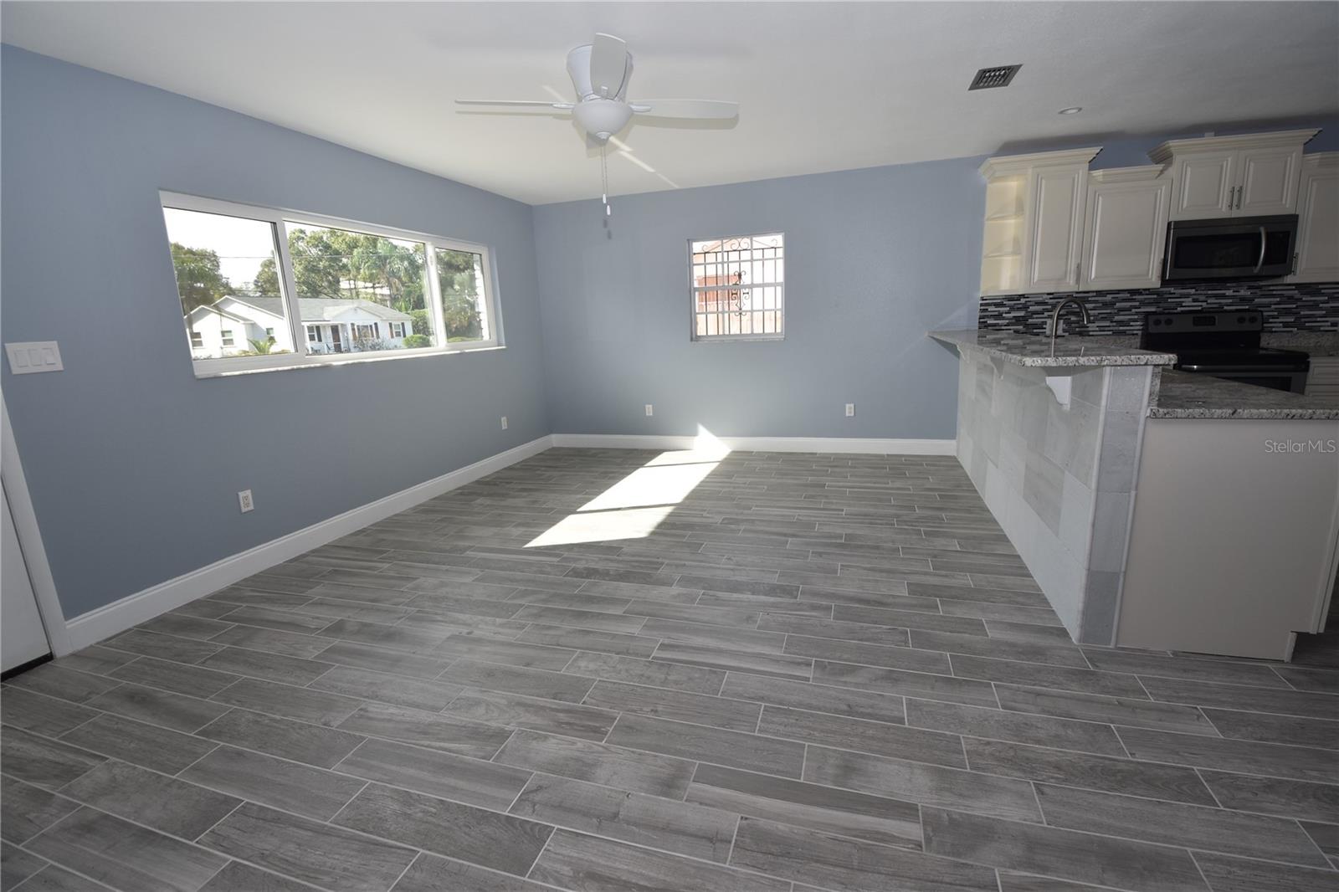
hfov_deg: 100.4
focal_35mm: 15
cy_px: 446
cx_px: 670
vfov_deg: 77.3
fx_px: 558
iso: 250
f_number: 5.6
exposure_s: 1/125
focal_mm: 10
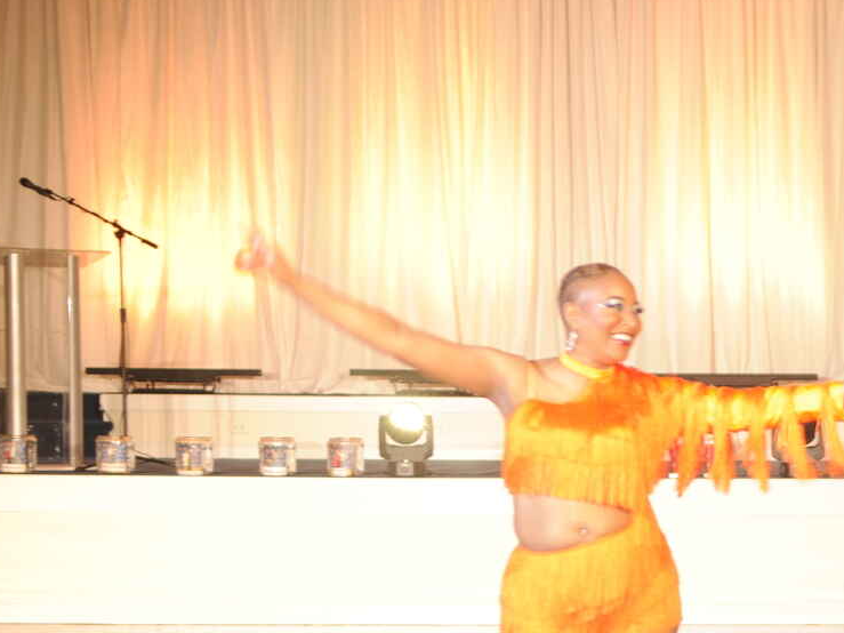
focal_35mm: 161
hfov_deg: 12.1
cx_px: 956
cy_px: 575
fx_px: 3925
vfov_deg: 9.2
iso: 400
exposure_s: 1/30
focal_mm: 70
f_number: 3.5
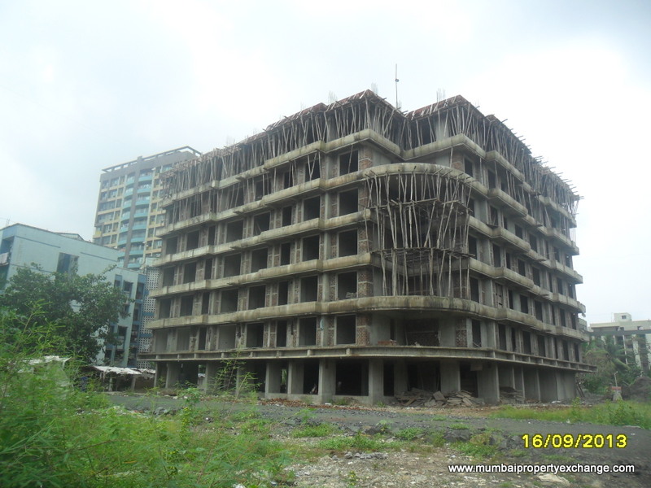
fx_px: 508
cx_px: 326
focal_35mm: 27
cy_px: 244
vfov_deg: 51.4
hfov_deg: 65.3
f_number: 3.5
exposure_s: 1/750
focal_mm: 4.9
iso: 100
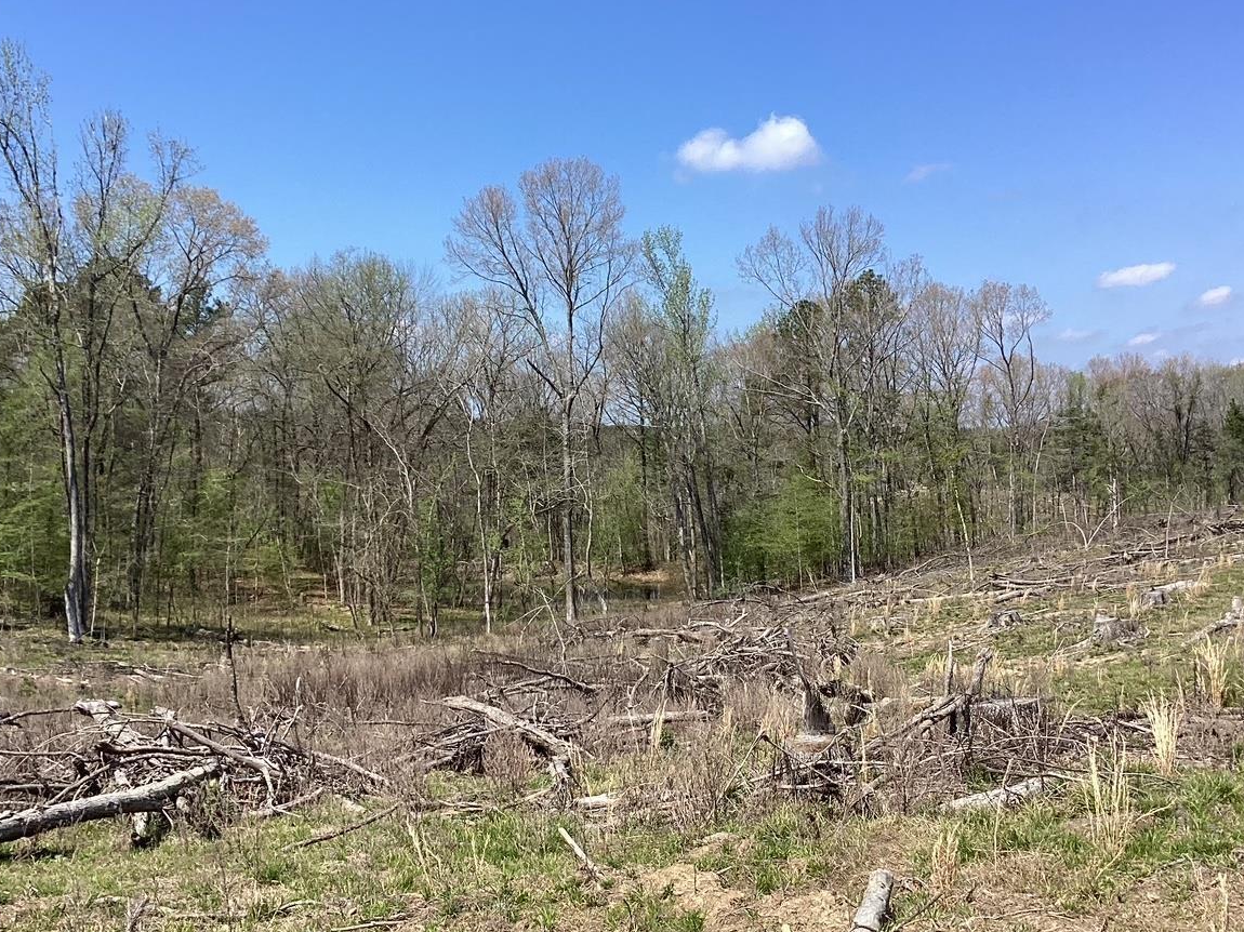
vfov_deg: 32.9
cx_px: 572
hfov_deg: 42.9
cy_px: 469
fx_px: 1581
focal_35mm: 44
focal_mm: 3.3
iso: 25
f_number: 2.4
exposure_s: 1/1164
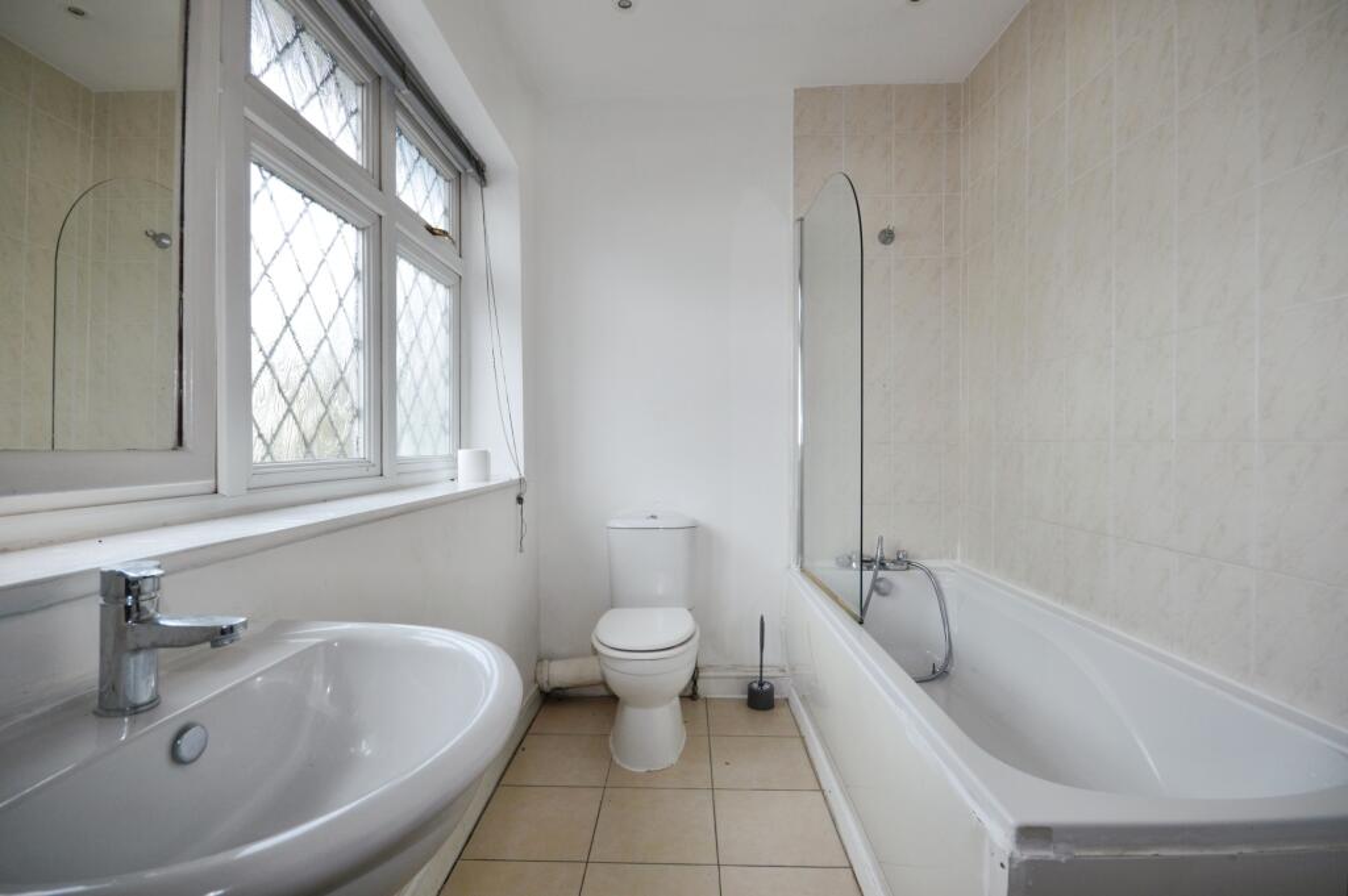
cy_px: 448
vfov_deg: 77.2
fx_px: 561
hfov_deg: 100.4
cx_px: 674
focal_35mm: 15
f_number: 9
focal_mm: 10
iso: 100
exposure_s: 1/15
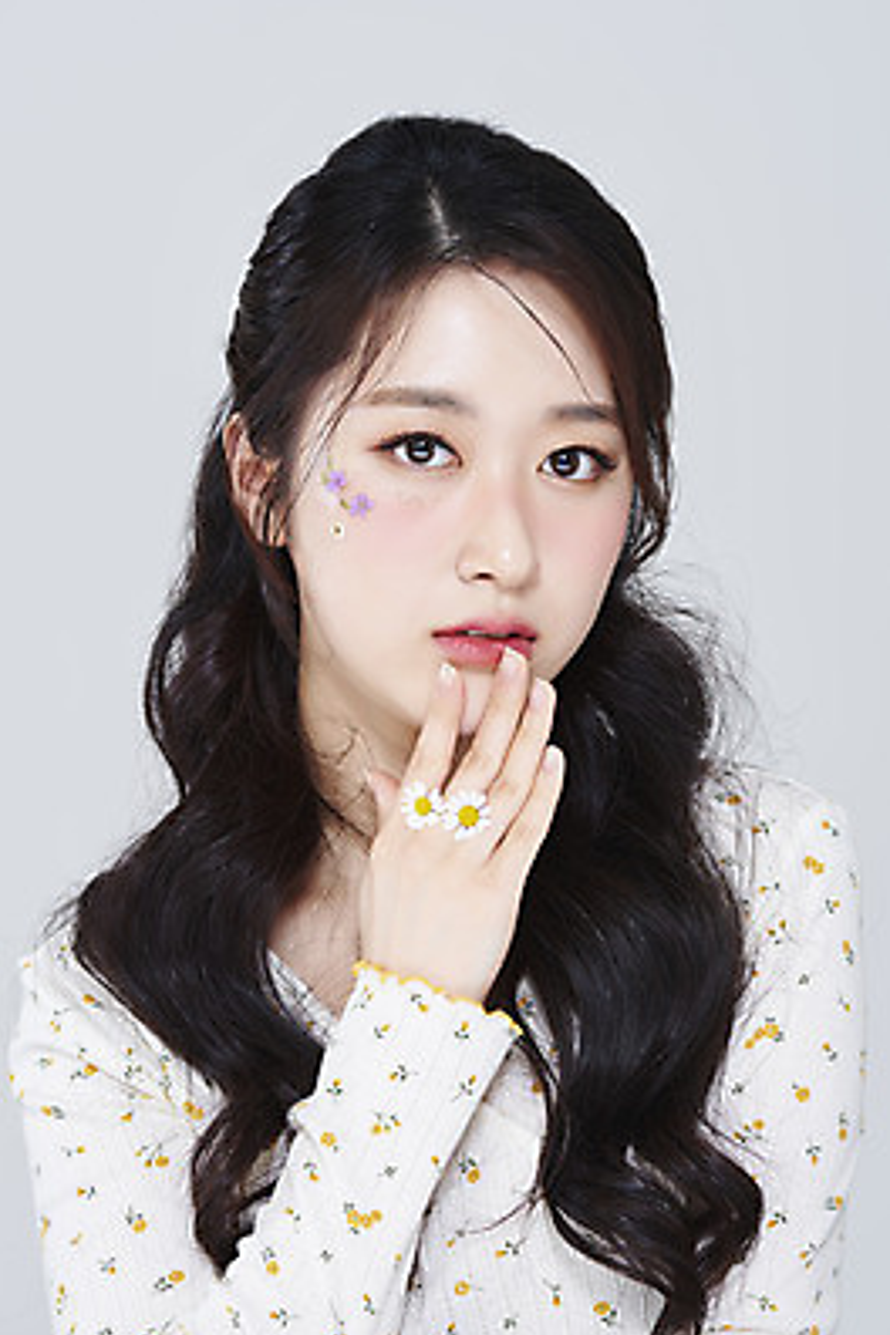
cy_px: 671
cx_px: 447
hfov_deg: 12.9
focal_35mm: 106
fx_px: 3931
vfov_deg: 19.3
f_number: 11
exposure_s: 1/125
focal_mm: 105
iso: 64
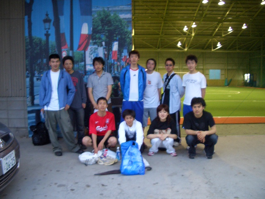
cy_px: 100
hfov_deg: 52.6
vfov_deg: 40.7
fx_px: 268
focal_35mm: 35
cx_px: 132
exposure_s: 1/10
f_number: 2.6
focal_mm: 5.8
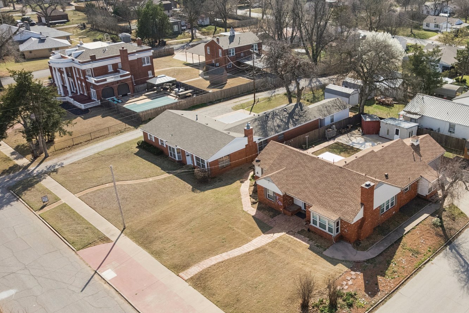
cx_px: 322
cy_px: 146
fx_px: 443
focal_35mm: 34
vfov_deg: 38.9
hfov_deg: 54.4
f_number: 2.8
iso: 150
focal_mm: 8.4
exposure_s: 1/1600
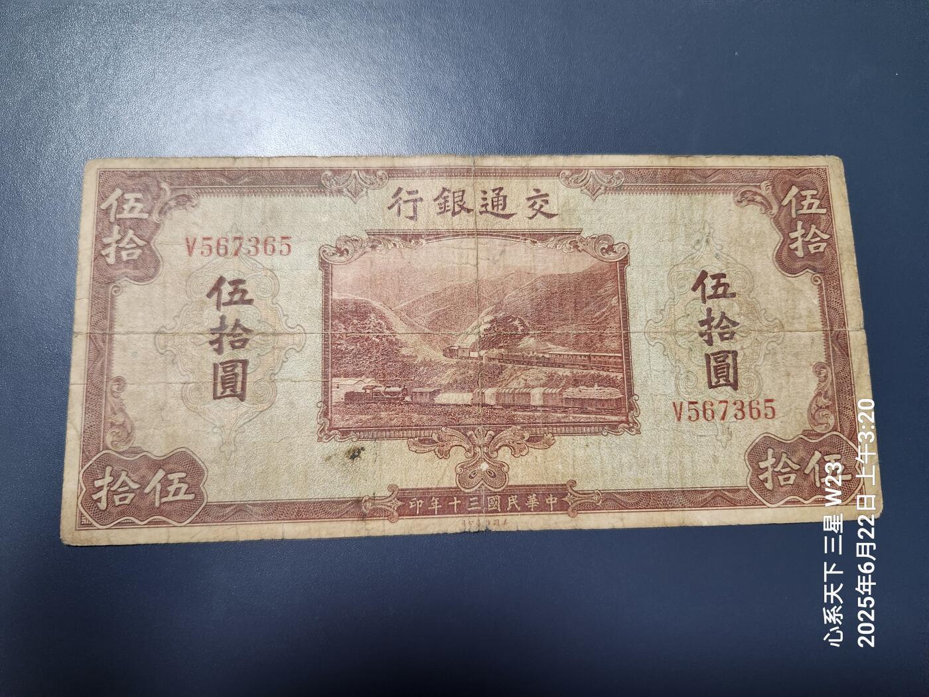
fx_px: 617
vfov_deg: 58.9
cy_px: 348
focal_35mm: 23
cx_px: 464
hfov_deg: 73.9
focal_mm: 5.4
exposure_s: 1/101
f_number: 1.8
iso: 640
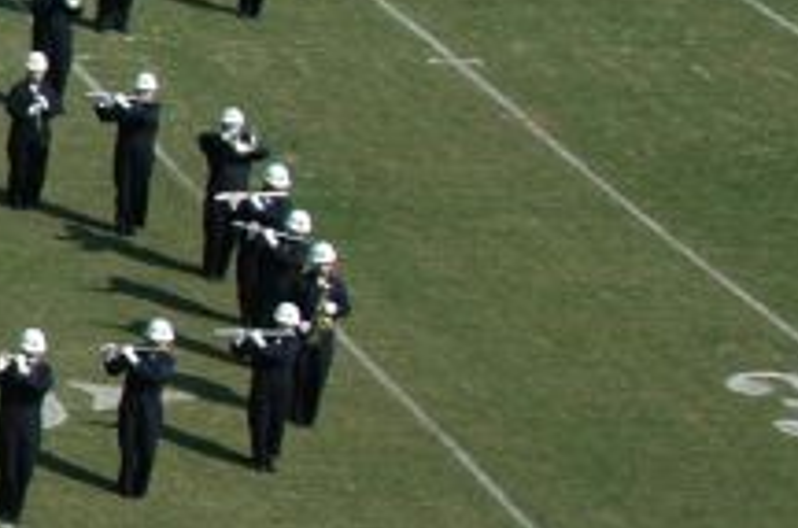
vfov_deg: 6.0
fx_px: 5043
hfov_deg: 8.4
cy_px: 107
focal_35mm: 228
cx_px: -1005
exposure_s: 1/400
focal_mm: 32
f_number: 10
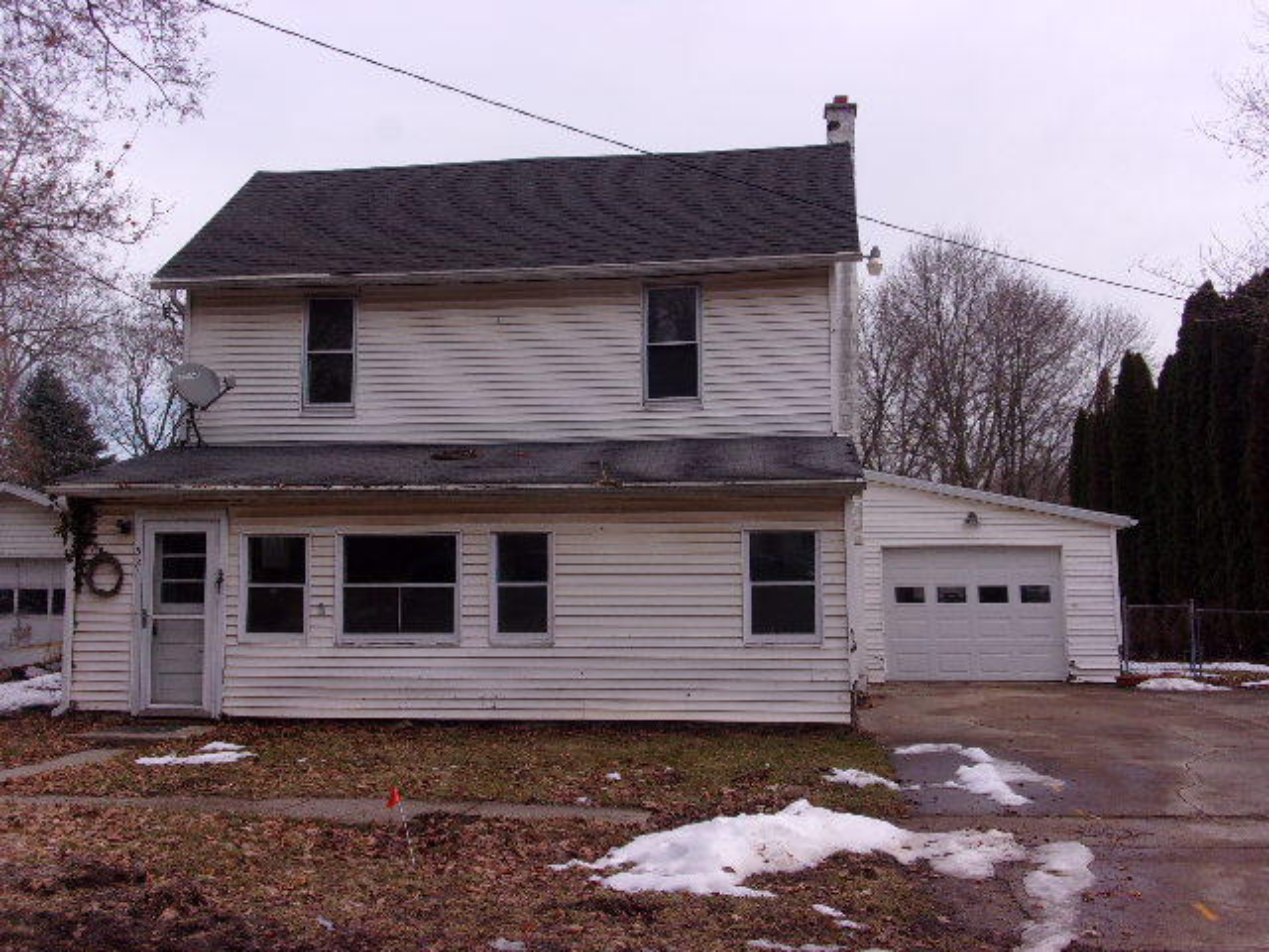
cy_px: 476
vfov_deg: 39.7
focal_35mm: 36
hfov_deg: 51.4
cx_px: 634
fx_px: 1320
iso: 80
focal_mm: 6.4
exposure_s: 1/105
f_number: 11.8
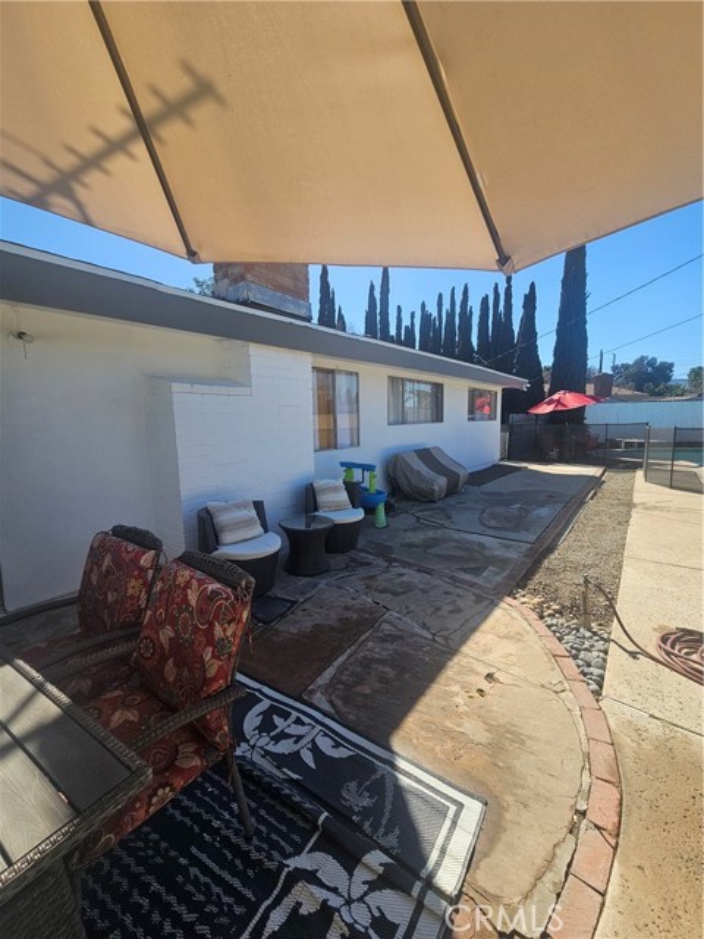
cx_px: 352
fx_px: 353
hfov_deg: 89.9
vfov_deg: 106.2
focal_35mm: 13
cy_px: 470
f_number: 2.2
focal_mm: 2.2
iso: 50
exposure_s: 1/1449
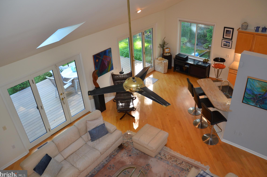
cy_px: 88
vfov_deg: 46.2
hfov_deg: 65.6
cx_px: 136
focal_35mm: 28
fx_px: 207
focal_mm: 18
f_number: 3.5
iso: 450
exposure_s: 1/60
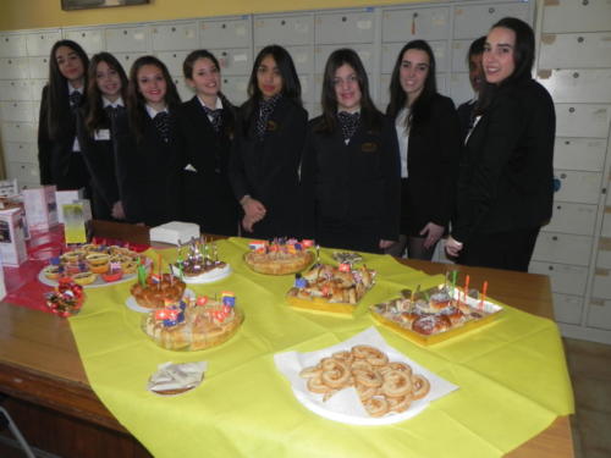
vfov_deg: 48.2
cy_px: 229
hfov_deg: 61.7
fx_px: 512
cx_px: 306
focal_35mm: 29
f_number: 2.8
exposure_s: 1/30
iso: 200
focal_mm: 5.2
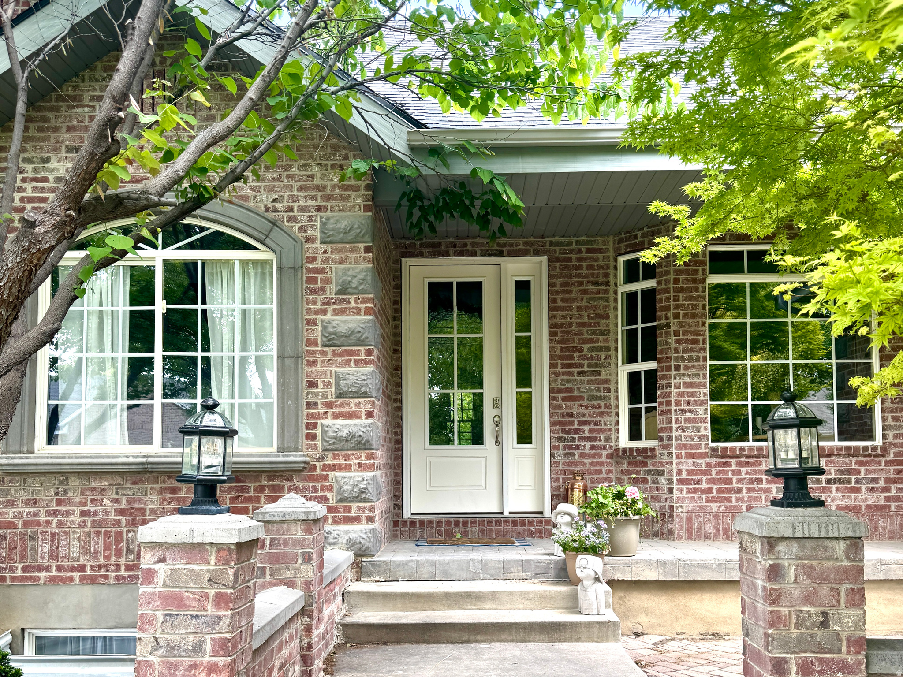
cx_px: 452
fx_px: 626
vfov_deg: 56.8
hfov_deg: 71.6
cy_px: 338
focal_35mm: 24
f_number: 1.78
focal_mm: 6.76
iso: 80
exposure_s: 1/379
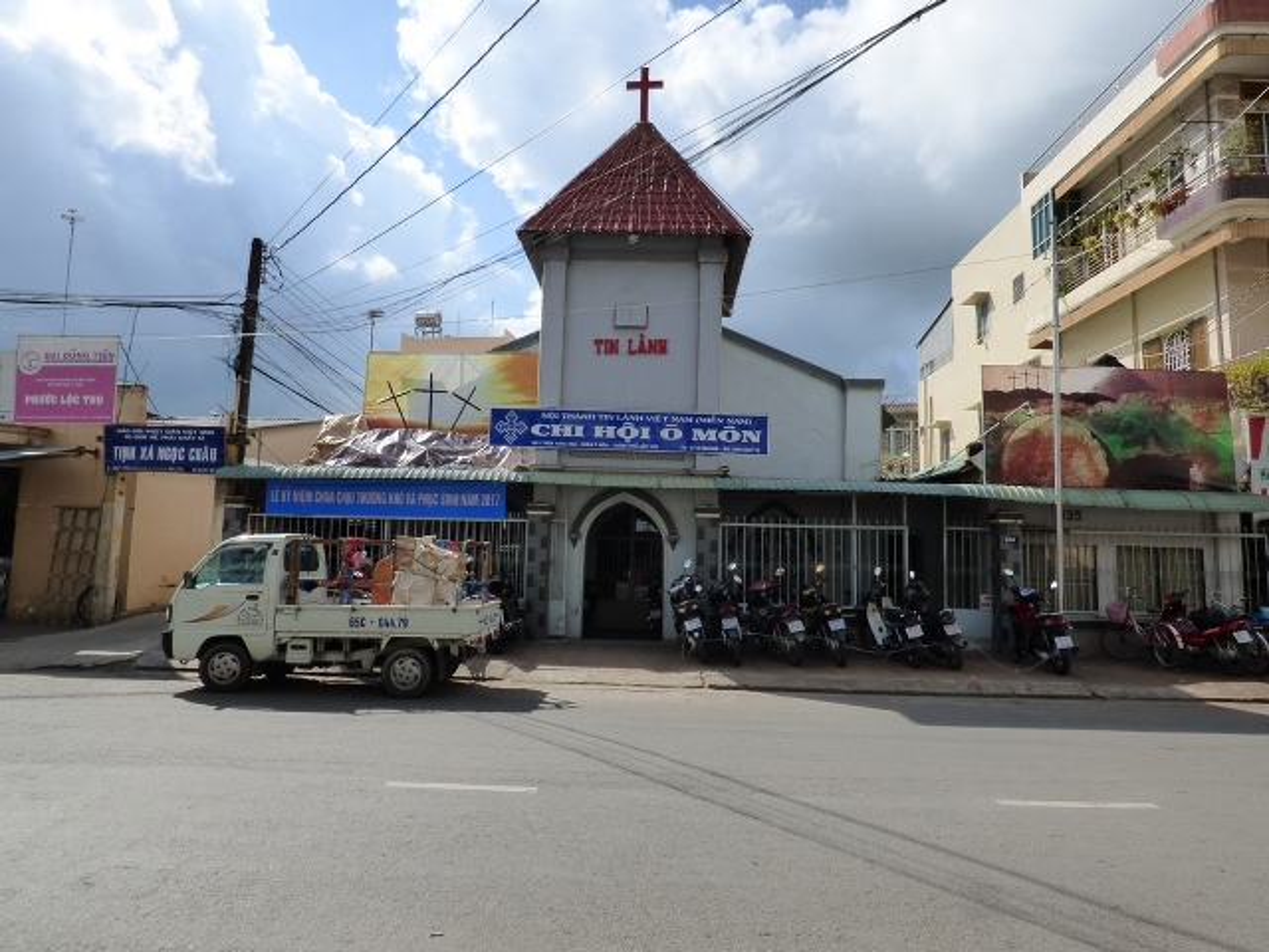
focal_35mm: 20
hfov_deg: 81.7
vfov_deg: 66.0
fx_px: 733
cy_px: 476
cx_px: 634
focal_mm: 3.58
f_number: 6.3
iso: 200
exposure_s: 1/640
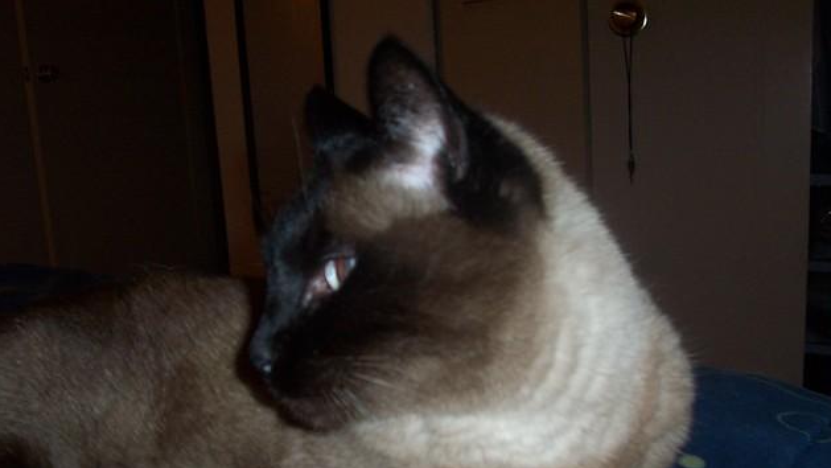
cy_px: 316
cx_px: 419
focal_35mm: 41
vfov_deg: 28.8
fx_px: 904
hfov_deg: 49.4
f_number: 2.8
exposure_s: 1/60
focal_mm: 5.6
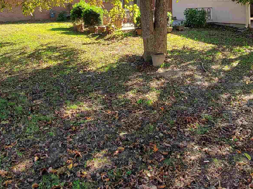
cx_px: 146
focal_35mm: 34
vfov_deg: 37.4
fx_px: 248
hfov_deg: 53.7
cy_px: 0
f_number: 2.2
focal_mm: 1.8
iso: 50
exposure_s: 1/156
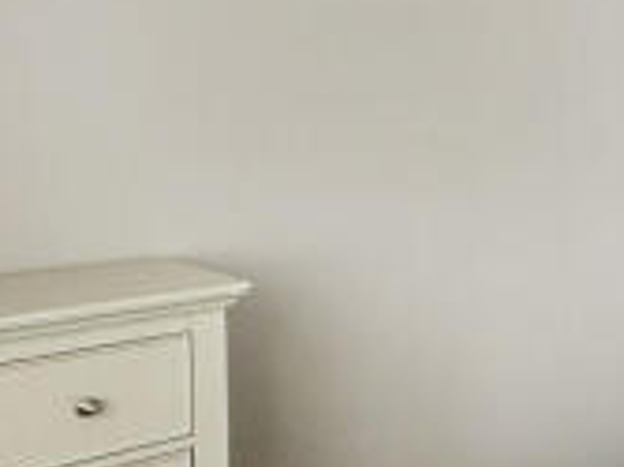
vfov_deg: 29.5
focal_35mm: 49
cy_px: 163
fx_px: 883
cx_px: 869
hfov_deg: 29.0
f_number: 2.2
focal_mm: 2.22
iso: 200
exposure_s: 1/97
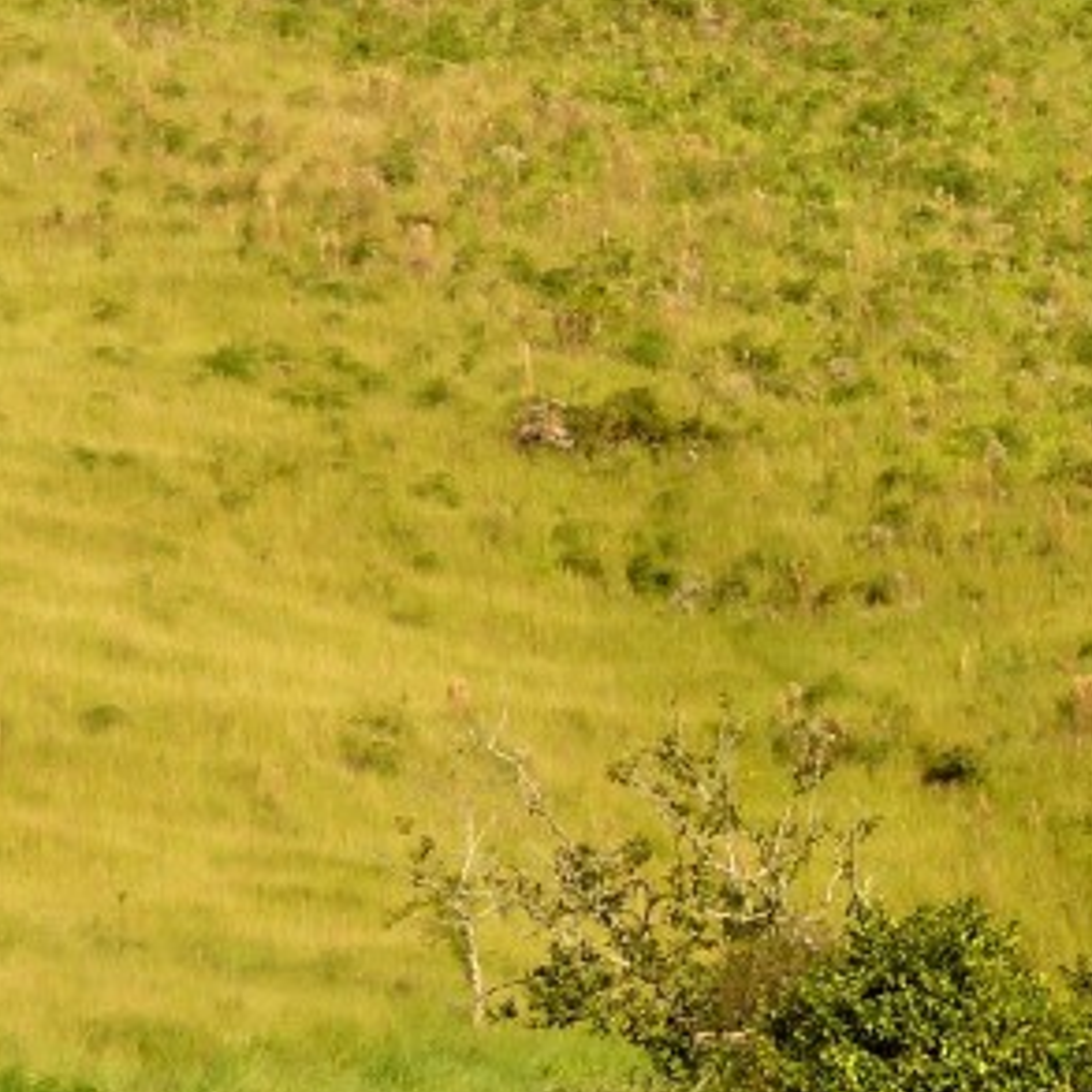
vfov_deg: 7.3
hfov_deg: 7.2
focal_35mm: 239
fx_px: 8530
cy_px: -56
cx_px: 1465
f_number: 4
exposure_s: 1/640
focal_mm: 10
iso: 100
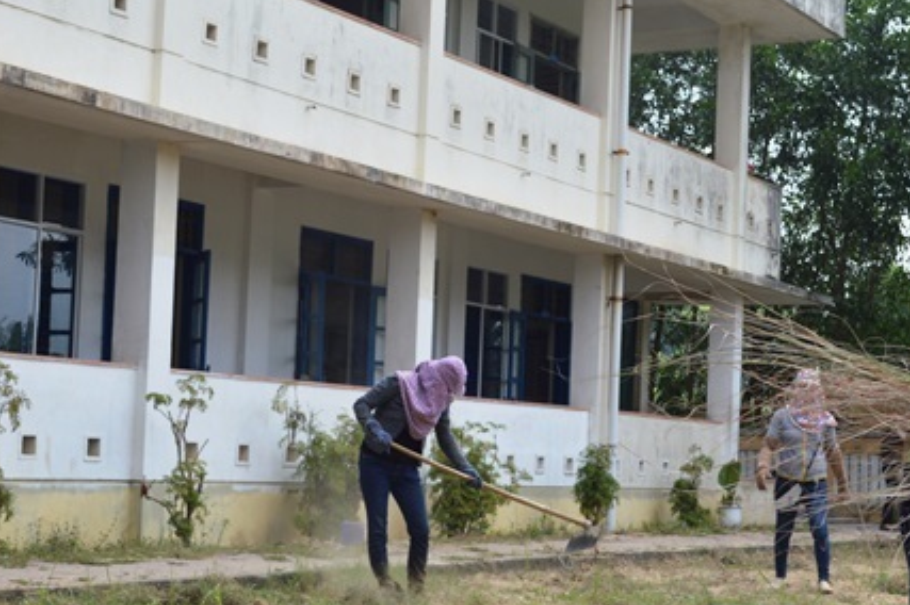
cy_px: 379
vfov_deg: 18.9
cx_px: 669
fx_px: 1819
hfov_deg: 27.7
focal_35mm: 72
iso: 100
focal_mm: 32
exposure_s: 1/250
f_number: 6.3
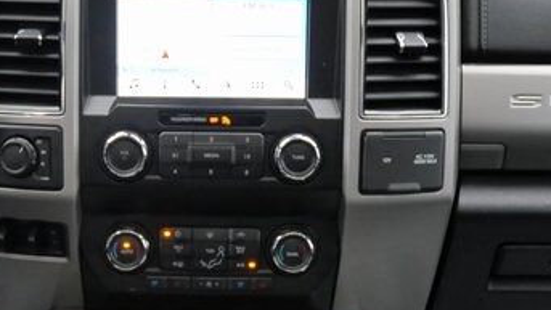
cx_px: 194
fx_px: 1140
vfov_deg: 15.3
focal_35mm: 78
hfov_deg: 27.1
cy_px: 300
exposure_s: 1/125
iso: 800
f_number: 3.5
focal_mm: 12
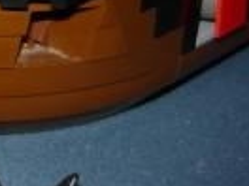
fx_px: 806
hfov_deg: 15.5
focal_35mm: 112
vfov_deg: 12.8
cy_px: -53
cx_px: -172
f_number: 2.8
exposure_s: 1/30
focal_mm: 5.5
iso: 100
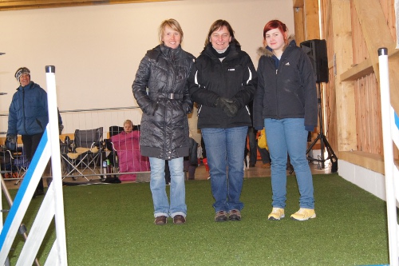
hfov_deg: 49.6
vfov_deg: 34.2
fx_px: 432
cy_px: 133
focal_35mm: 39
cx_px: 200
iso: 1600
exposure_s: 1/125
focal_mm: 26
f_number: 4.5
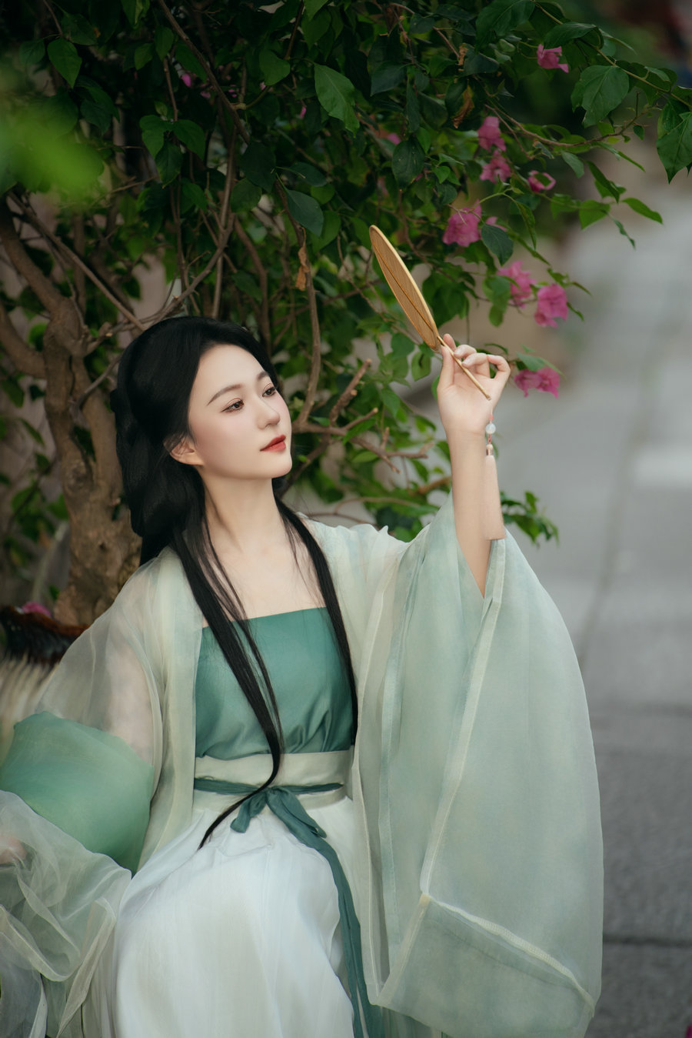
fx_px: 5187
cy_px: 519
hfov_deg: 7.6
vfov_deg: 11.4
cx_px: 346
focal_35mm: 180
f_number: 2.8
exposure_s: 1/125
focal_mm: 180
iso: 200
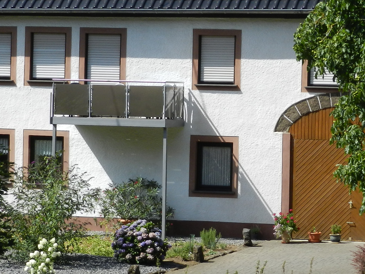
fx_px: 2119
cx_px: 242
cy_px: 162
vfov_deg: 7.4
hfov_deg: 9.8
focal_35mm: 201
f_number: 4.4
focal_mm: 14.9
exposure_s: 1/800
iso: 160
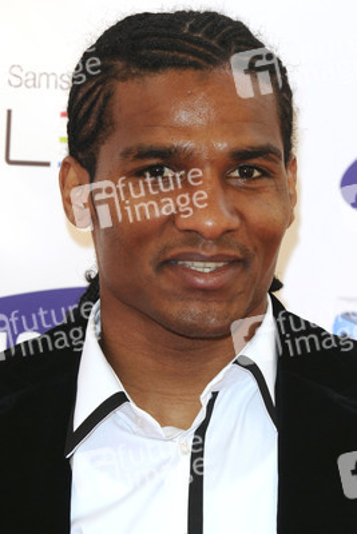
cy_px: 267
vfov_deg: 12.2
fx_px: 2497
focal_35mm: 168
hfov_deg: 8.2
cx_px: 178
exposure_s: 1/200
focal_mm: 112
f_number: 5.6
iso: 200
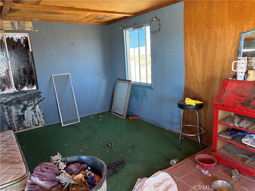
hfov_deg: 67.3
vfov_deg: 53.1
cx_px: 128
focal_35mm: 26
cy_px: 96
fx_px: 192
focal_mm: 5.96
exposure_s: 1/93
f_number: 1.6
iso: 125
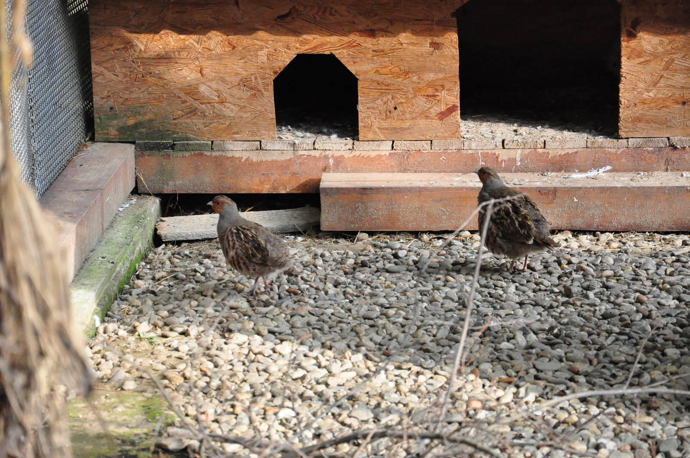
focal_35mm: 158
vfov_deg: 8.7
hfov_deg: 13.1
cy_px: 229
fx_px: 3015
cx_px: 345
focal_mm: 105
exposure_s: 1/1000
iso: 3200
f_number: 8
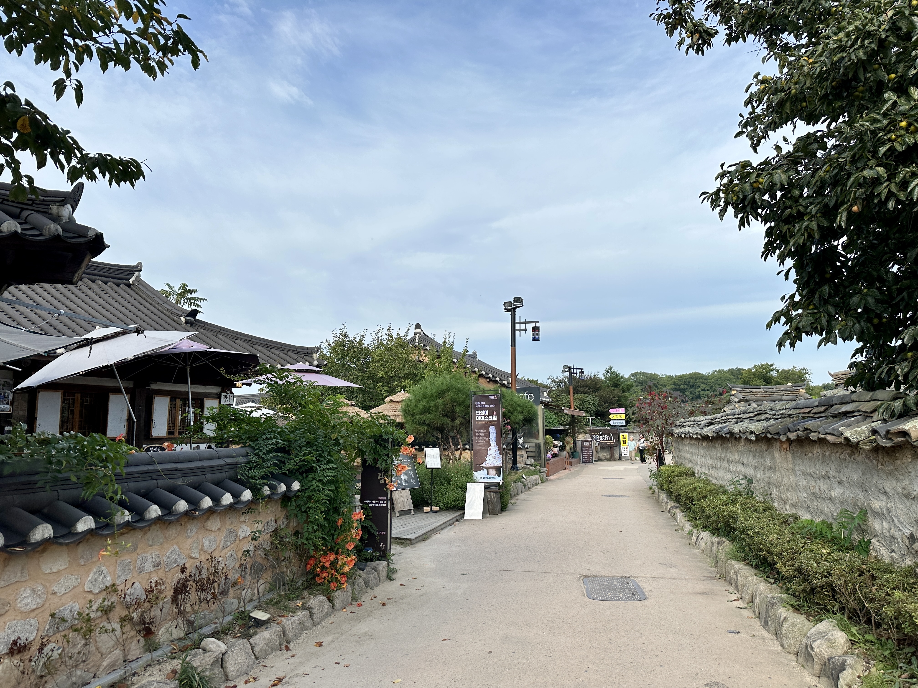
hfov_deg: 71.6
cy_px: 344
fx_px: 636
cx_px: 459
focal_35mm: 24
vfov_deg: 56.8
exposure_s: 1/4016
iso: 80
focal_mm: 6.86
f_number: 1.78
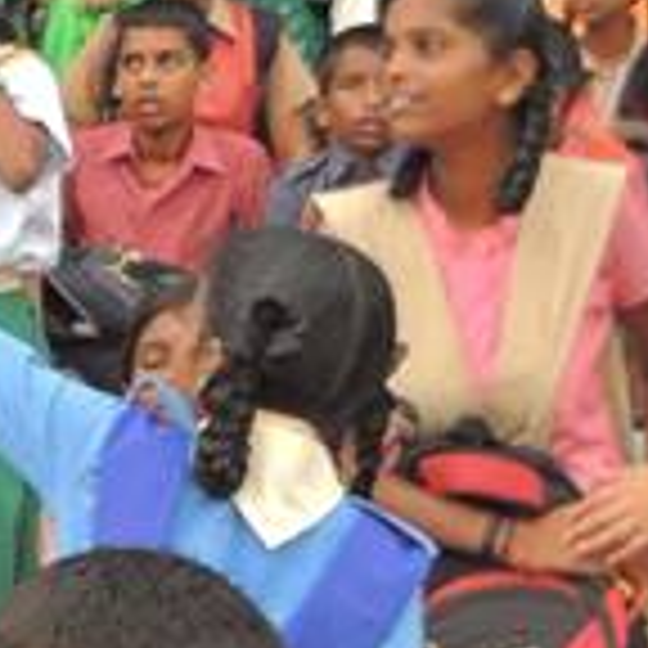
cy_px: 950
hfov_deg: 8.6
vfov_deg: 8.7
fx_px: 4151
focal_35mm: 196
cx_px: -436
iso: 100
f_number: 3.3
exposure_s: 1/100
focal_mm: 7.1
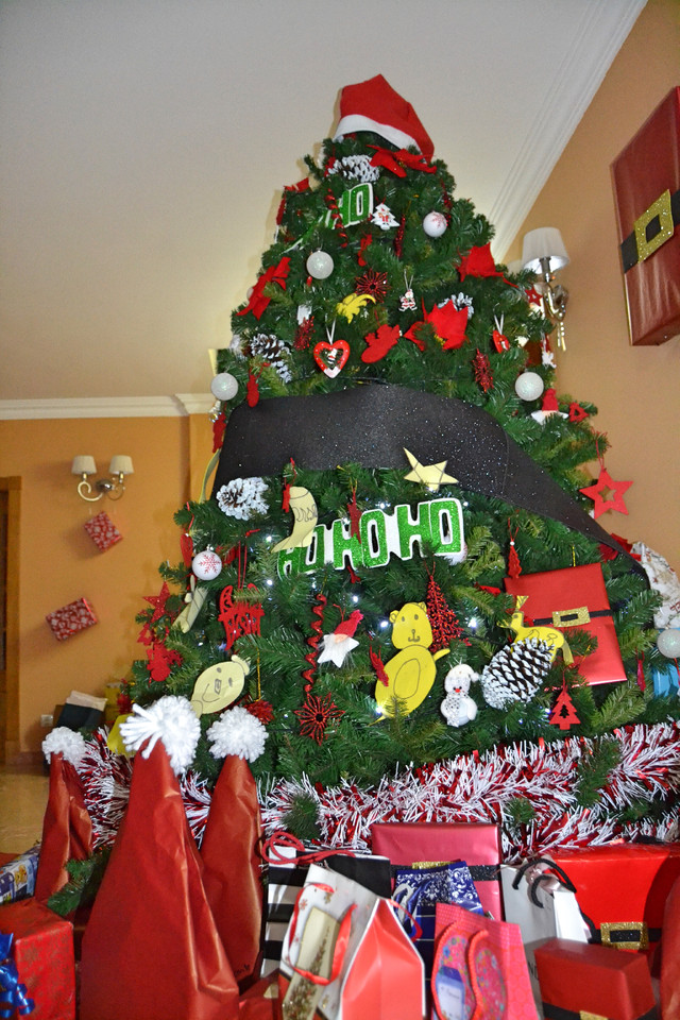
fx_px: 765
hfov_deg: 47.9
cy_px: 510
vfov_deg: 67.4
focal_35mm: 27
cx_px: 340
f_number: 3.5
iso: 3200
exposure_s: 1/60
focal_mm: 18
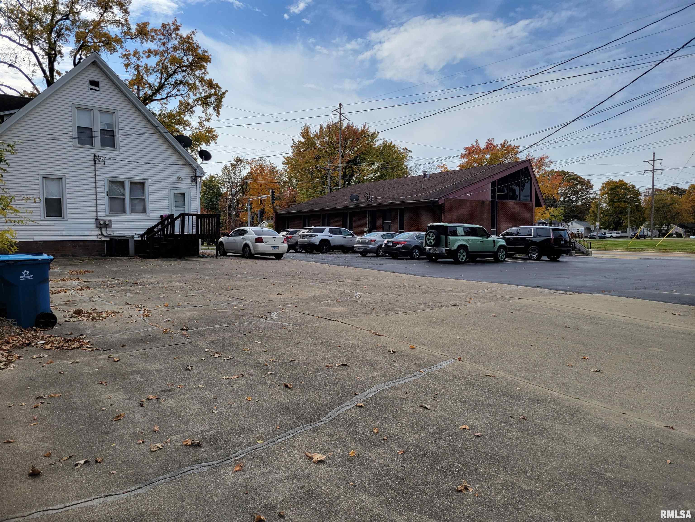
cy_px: 261
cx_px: 348
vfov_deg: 53.1
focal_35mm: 26
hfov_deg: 67.3
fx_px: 522
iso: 40
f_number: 1.8
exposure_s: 1/2246
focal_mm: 5.4
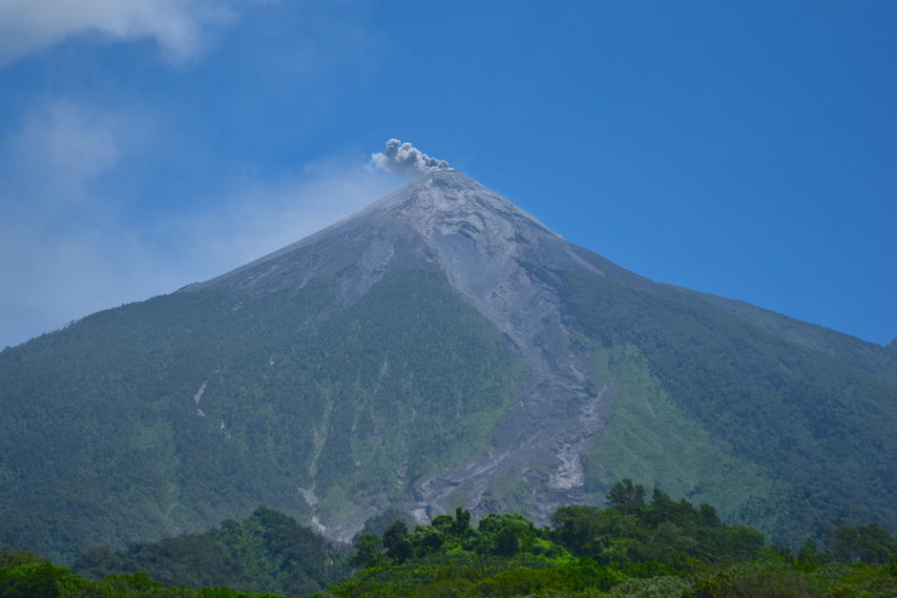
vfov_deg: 17.5
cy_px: 299
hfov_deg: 26.0
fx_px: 1944
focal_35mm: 78
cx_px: 448
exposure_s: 1/1600
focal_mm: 52
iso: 100
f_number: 4.5
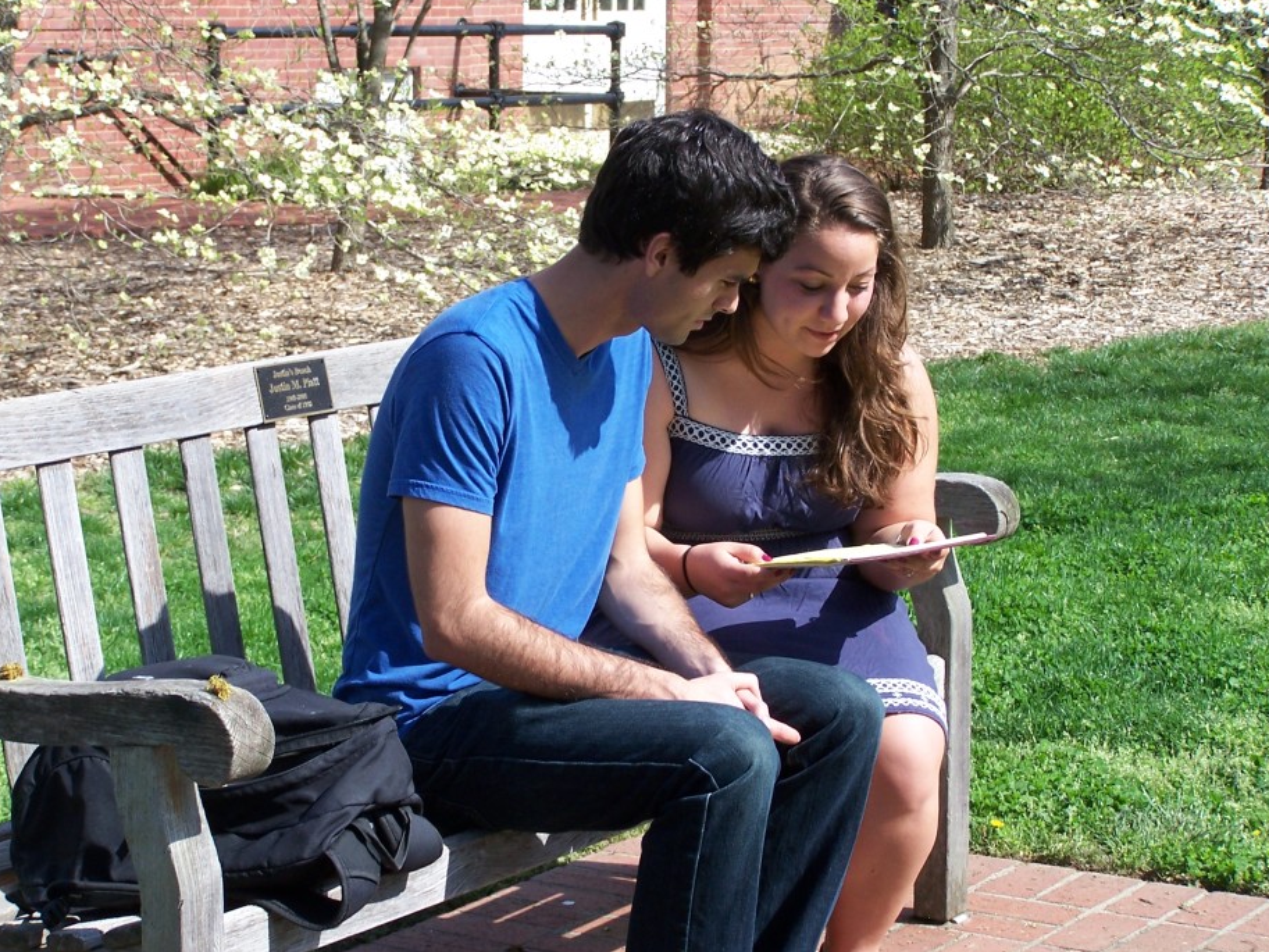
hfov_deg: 21.3
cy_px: 488
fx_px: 3373
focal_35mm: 92
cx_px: 575
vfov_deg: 16.1
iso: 80
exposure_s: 1/500
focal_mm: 13.7
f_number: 3.2
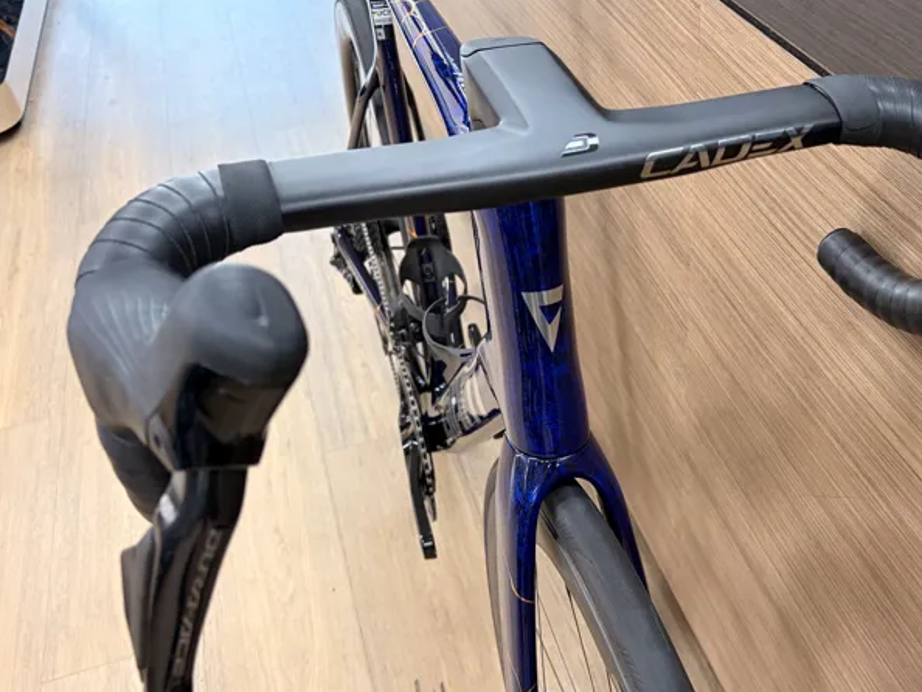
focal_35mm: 35
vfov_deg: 40.7
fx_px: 933
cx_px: 615
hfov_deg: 51.6
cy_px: 382
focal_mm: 5.96
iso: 200
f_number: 1.6
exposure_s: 1/50
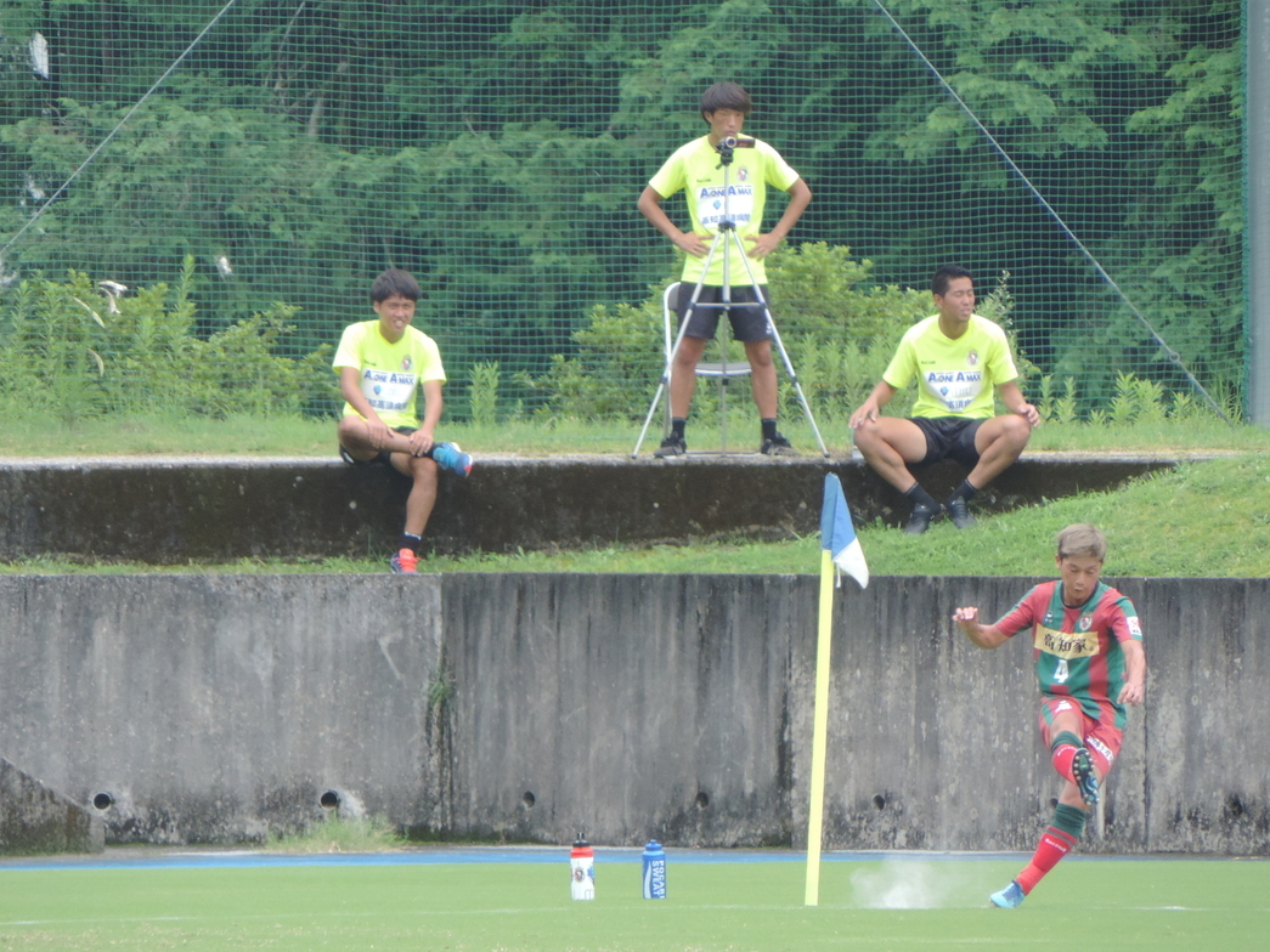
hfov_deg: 2.3
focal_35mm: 861
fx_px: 31592
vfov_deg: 1.7
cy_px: 423
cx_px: 570
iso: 320
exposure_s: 1/400
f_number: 5.1
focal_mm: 133.7
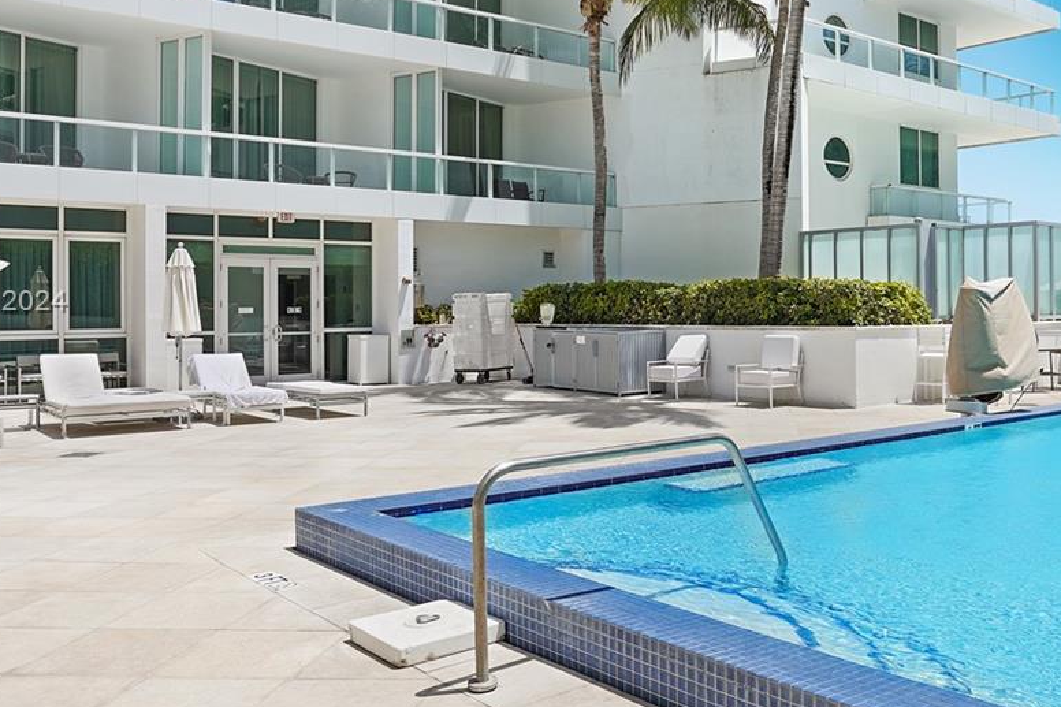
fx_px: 972
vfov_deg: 39.9
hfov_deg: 55.8
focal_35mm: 33
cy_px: 304
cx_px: 723
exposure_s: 1/500
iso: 100
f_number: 5
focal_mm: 16
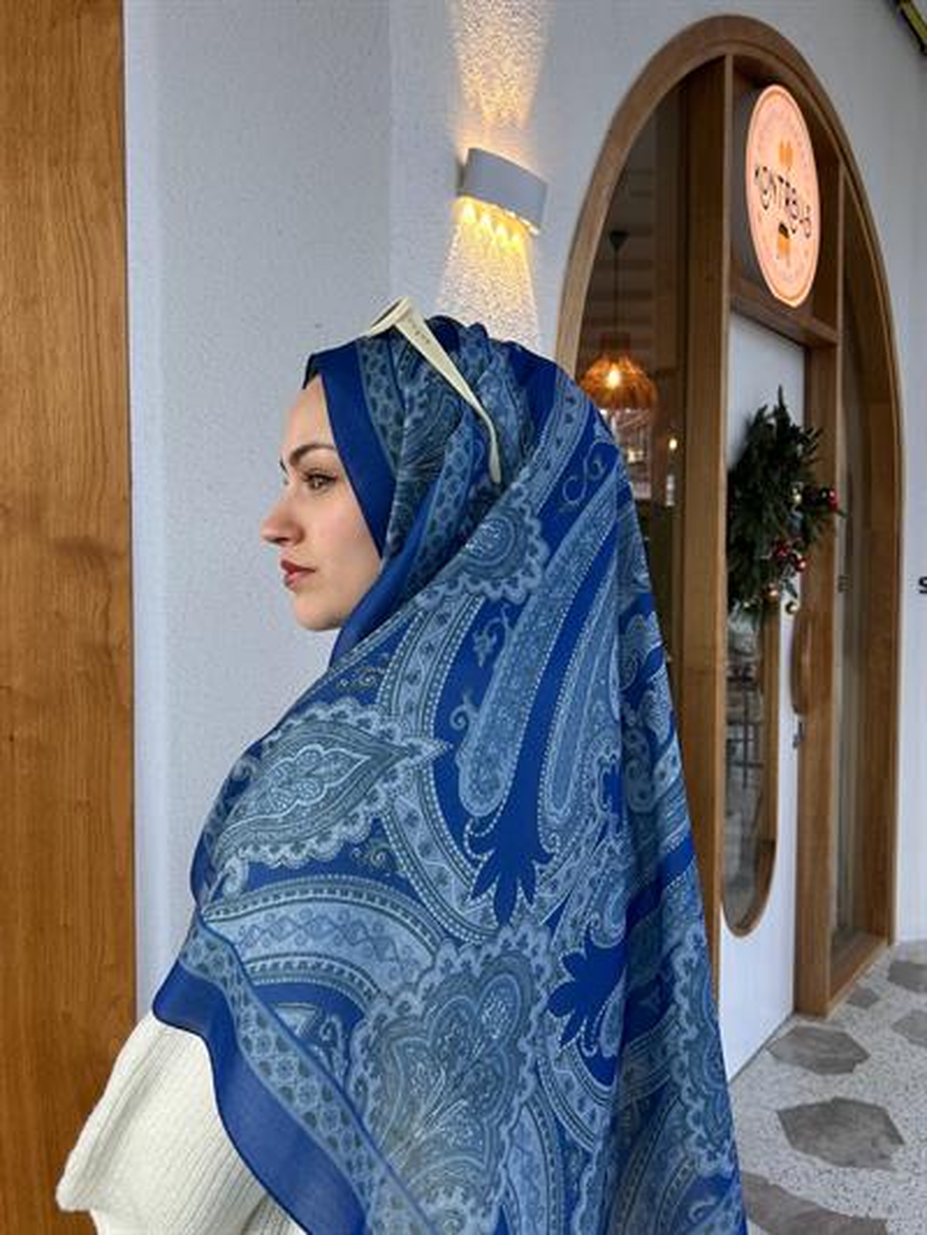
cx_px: 464
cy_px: 618
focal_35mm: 26
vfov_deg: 67.3
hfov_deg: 53.1
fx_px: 928
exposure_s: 1/224
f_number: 1.5
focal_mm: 5.7
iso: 40
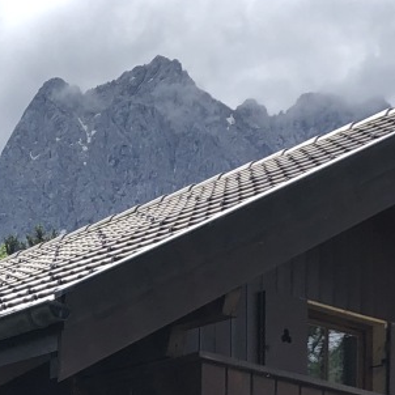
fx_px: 1588
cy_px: 643
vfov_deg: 13.2
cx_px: 150
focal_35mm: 123
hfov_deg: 14.2
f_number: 1.8
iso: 20
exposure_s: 1/1043
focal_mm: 3.99
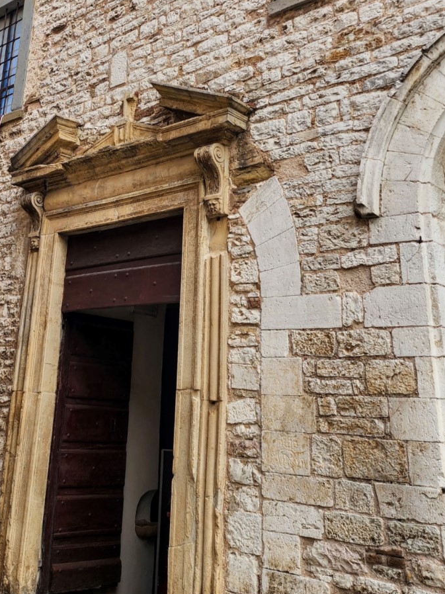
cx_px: 162
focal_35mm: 41
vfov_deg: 44.1
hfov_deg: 34.9
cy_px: 142
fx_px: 703
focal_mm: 6.4
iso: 12
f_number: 1.8
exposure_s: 1/224
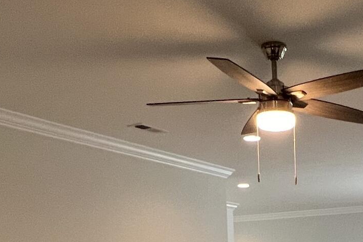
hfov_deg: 33.8
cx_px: 301
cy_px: 351
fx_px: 574
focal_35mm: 57
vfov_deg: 20.7
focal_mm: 1.57
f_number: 1.8
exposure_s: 1/120
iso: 125
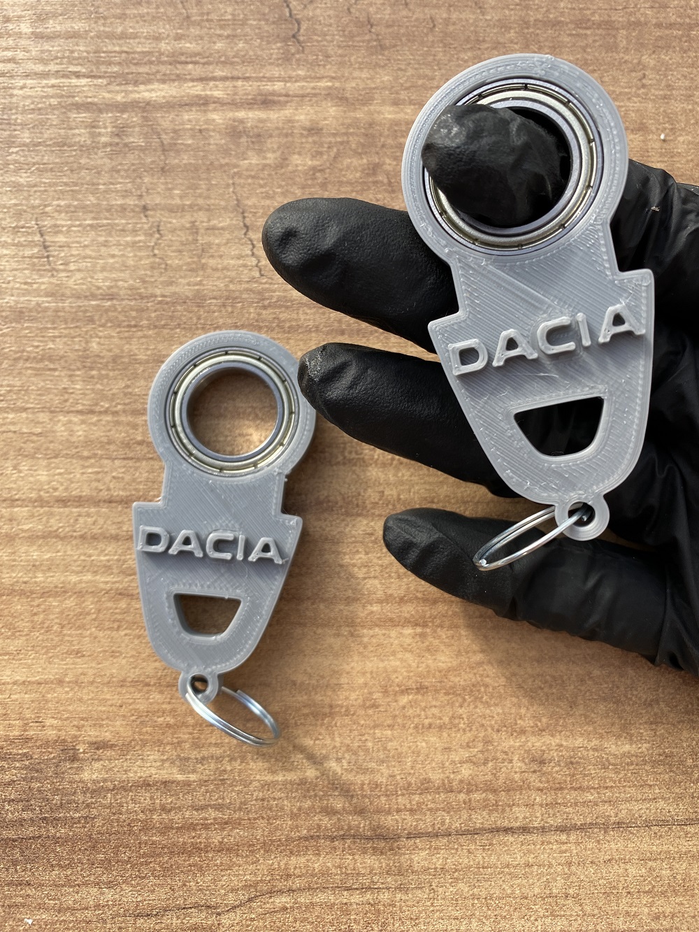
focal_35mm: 26
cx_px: 350
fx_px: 700
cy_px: 466
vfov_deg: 67.3
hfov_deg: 53.1
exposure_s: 1/890
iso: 32
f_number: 1.8
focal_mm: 4.25
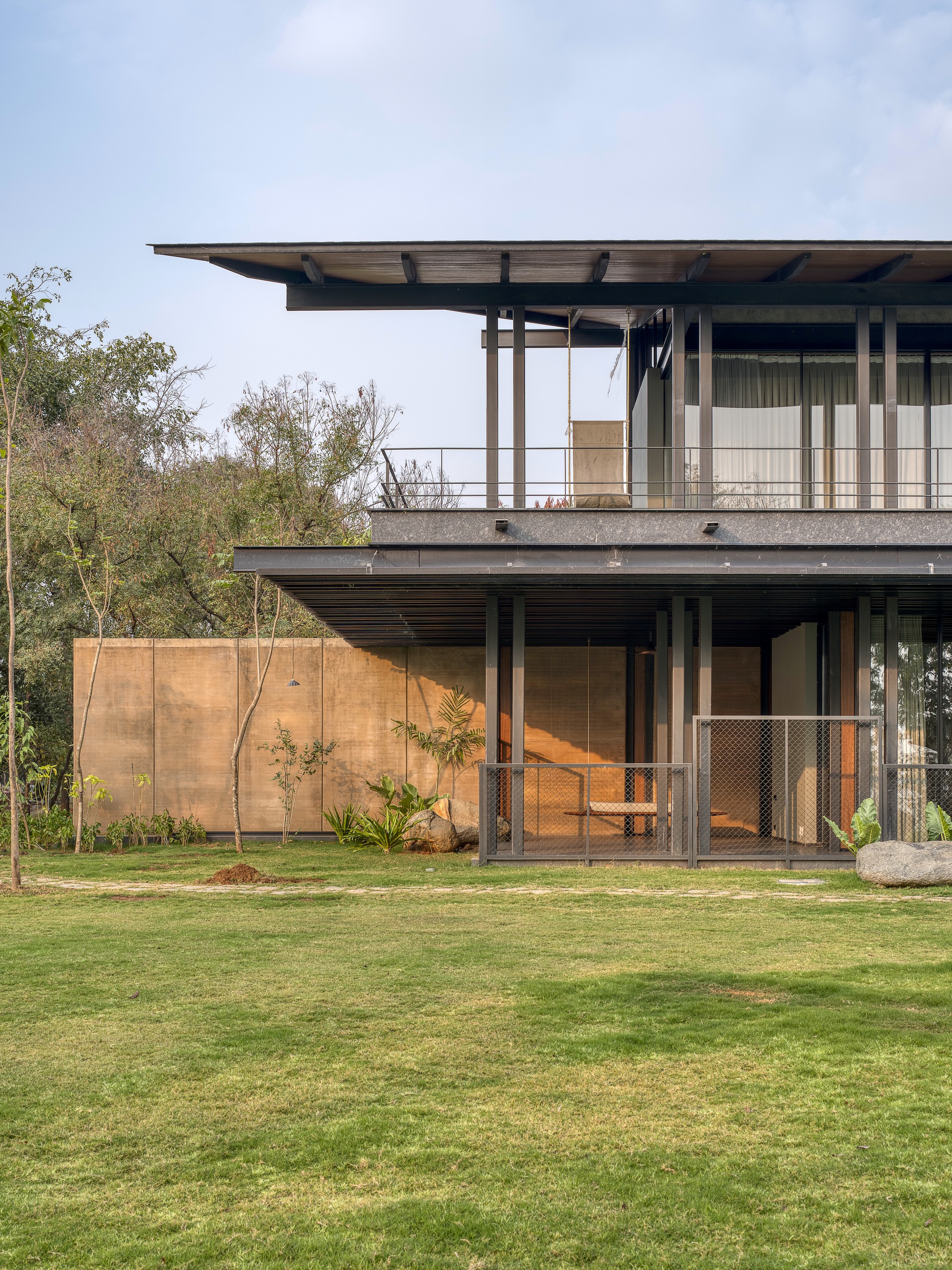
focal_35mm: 41
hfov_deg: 35.1
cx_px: 483
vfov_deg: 45.8
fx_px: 1504
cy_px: 629
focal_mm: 50
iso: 200
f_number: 10
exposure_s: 1/25
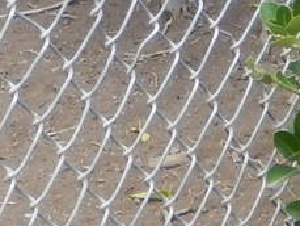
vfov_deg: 5.1
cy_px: -296
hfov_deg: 6.8
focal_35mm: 286
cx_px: -136
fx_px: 2480
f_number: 4.2
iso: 360
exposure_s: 1/250
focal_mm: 7.3
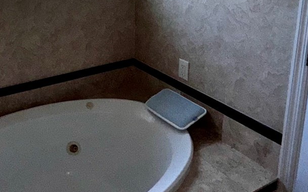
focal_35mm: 39
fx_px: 327
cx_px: 73
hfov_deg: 48.2
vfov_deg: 31.1
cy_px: 14
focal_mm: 2.22
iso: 32
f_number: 2.2
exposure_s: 1/438
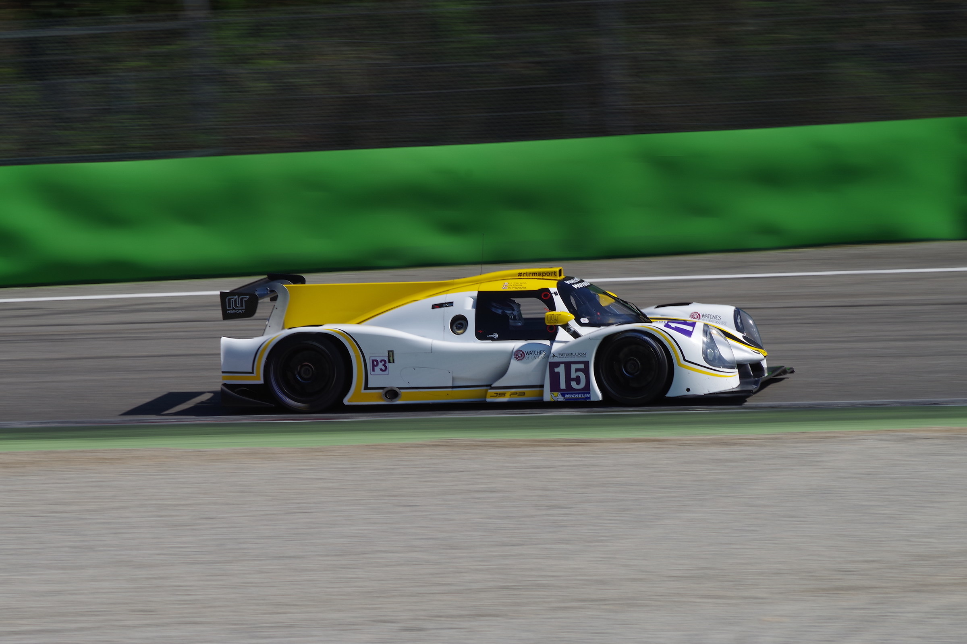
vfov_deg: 4.4
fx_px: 8461
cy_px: 322
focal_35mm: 315
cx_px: 484
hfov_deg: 6.5
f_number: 13
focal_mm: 210
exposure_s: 1/200
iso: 100
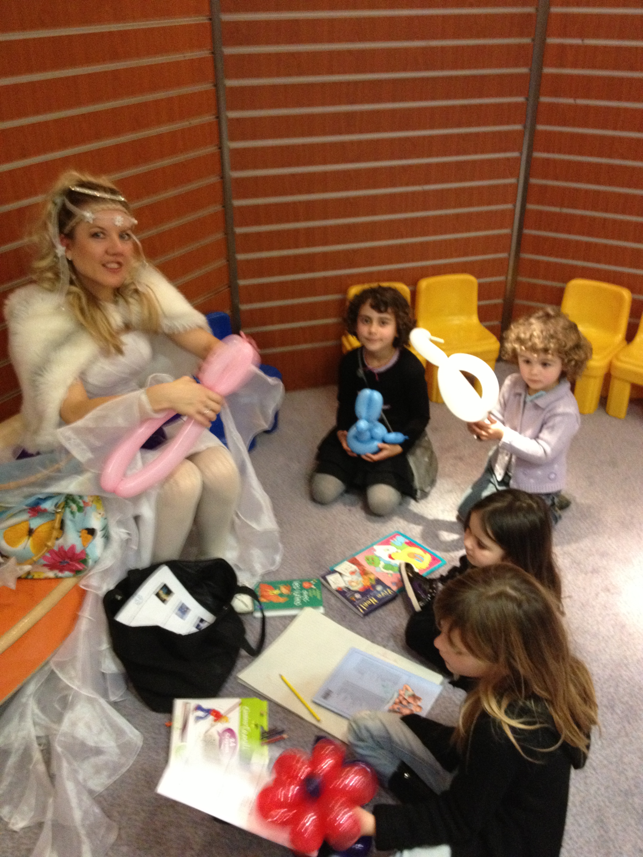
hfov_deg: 40.7
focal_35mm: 35
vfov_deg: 52.6
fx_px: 867
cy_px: 428
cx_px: 322
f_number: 2.4
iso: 400
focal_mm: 4.28
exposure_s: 1/20
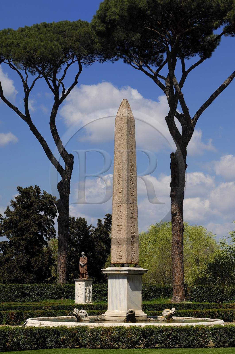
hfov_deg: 16.2
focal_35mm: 84
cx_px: 118
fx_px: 825
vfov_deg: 24.2
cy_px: 177
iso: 100
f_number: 11
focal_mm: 56
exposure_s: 1/250
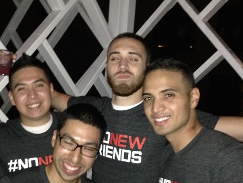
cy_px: 133
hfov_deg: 35.3
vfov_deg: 26.7
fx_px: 379
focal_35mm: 54
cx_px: 86
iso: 640
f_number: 2.4
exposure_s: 1/16
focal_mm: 4.12
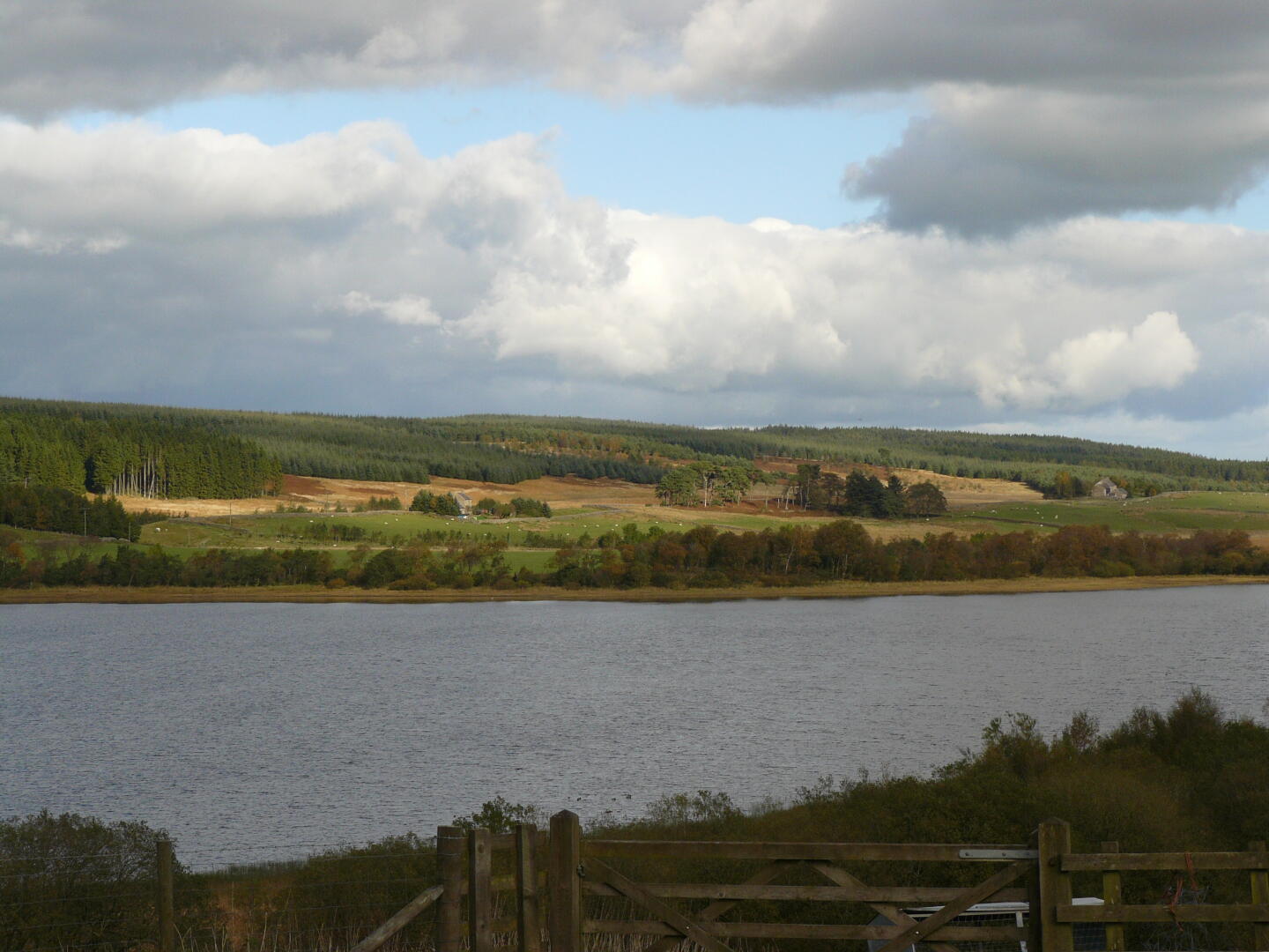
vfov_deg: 15.6
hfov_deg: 20.7
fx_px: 3483
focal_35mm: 95
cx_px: 634
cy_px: 476
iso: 100
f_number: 5.6
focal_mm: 15.8
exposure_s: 1/400
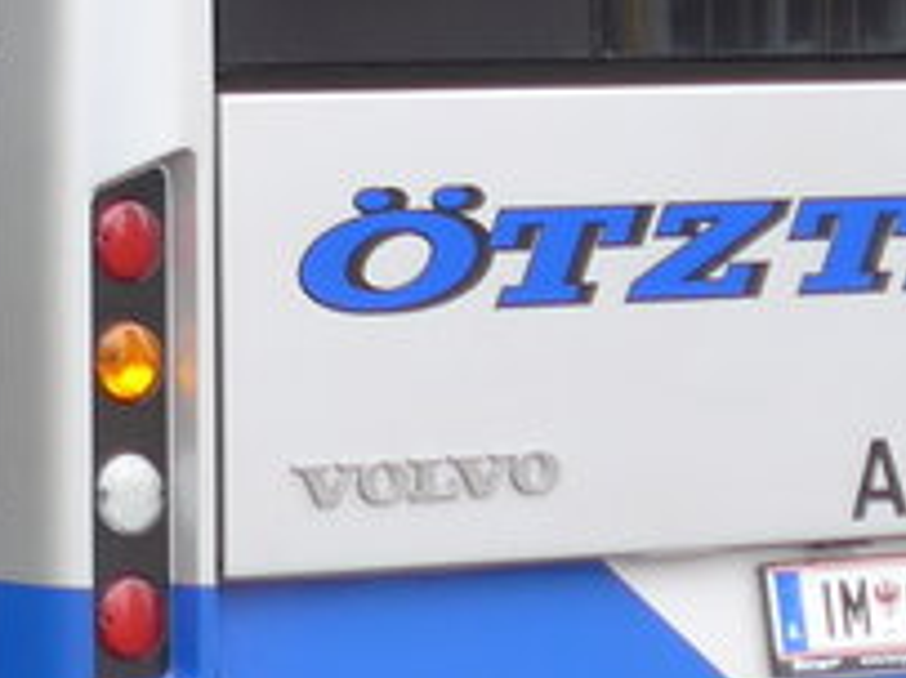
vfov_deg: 6.0
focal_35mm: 242
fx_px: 6330
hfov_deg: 8.1
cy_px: -464
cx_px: -268
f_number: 2.6
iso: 80
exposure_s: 1/125
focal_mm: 8.4
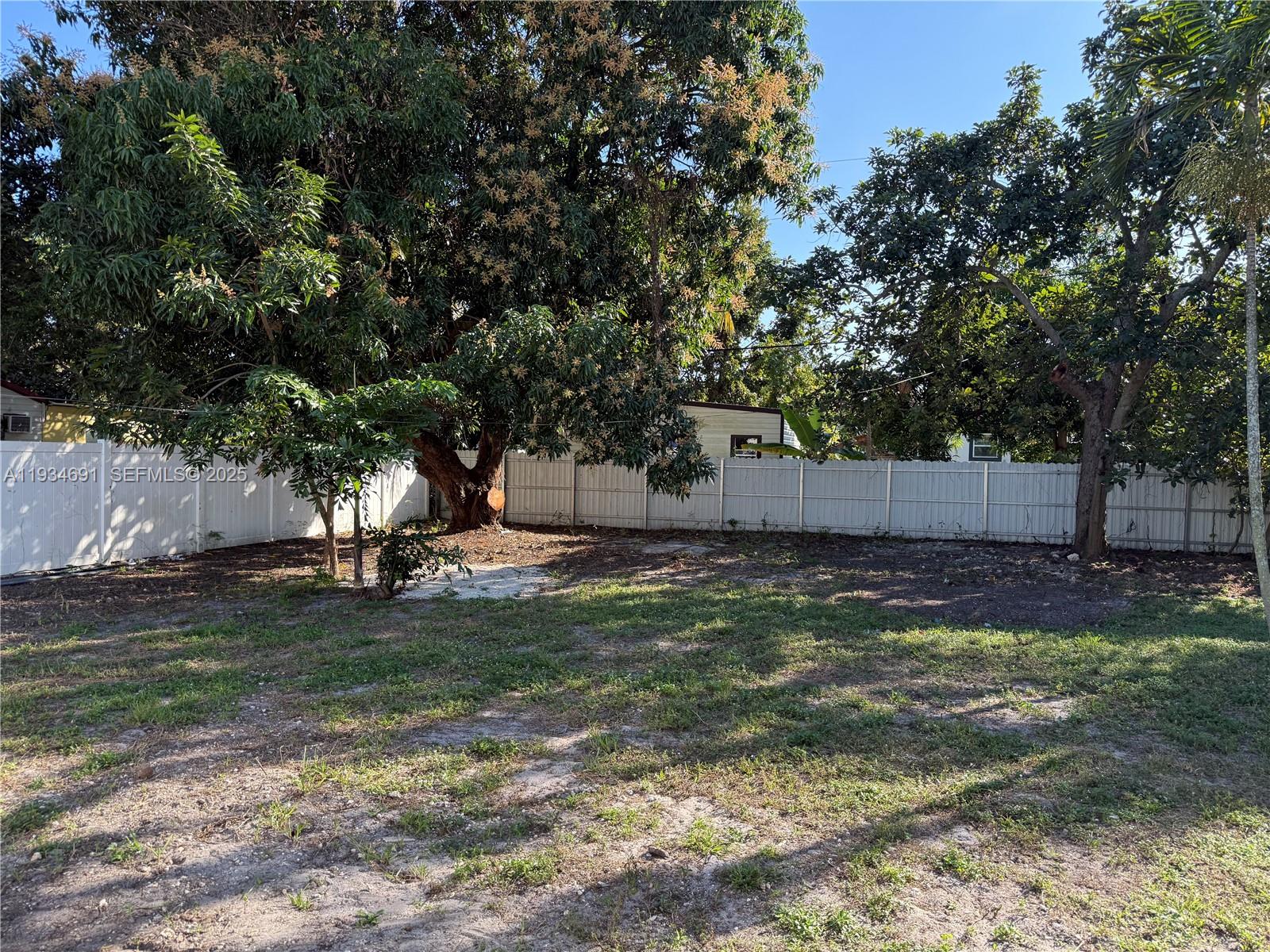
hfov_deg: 71.6
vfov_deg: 56.8
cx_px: 635
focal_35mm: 24
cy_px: 476
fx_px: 881
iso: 100
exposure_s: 1/1139
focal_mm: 6.76
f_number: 1.78
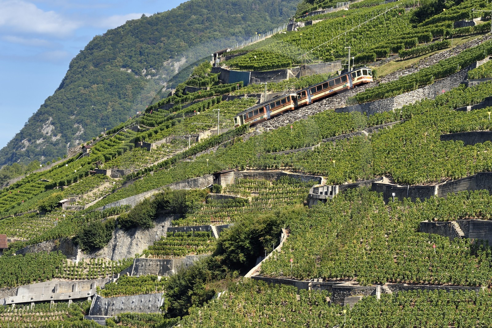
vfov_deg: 6.9
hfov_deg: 10.3
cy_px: 164
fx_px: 2733
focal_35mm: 200
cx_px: 246
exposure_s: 1/250
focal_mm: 200
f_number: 11
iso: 200
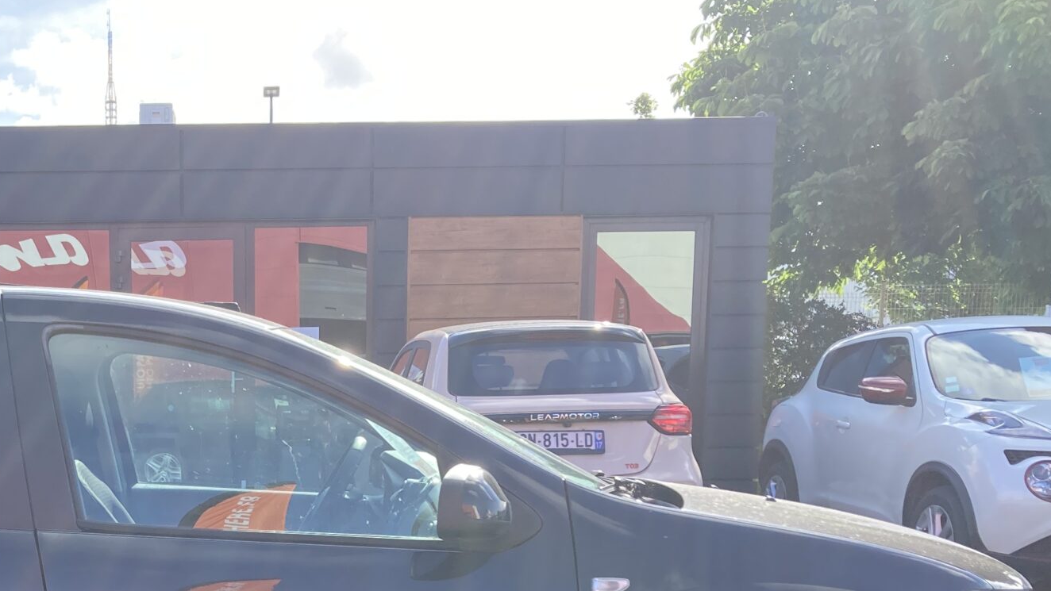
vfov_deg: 19.3
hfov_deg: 34.3
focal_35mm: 59
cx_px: 204
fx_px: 1644
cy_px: 705
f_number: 1.8
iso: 20
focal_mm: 3.99
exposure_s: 1/564
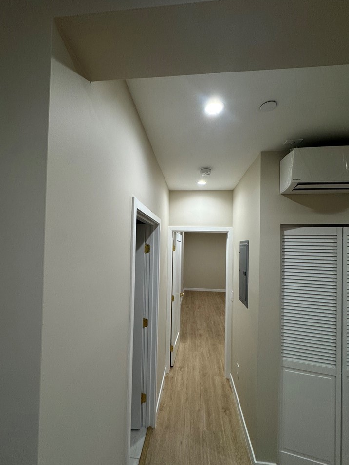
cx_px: 172
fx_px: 202
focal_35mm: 15
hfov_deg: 81.7
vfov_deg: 98.1
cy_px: 244
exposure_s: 1/120
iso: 125
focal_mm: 2.22
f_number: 2.2
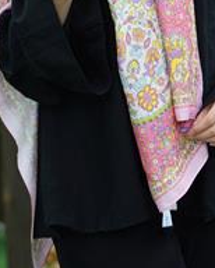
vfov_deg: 7.7
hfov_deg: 6.2
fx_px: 1977
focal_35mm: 249
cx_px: 123
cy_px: -40
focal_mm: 110
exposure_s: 1/100
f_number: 4
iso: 200
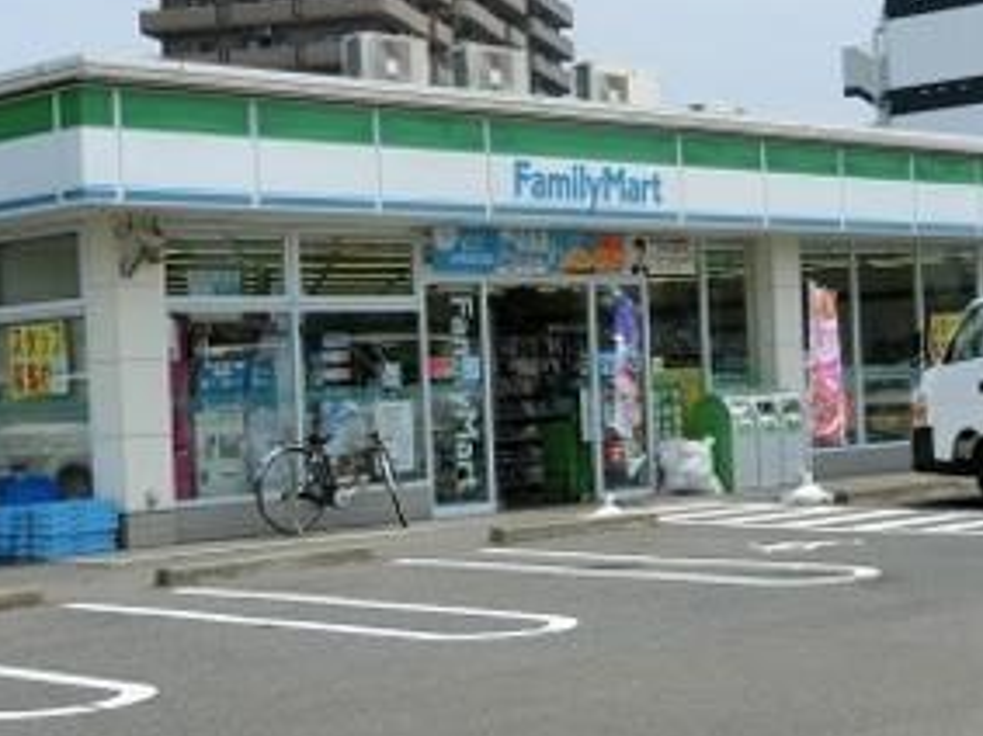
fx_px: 2186
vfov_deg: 19.1
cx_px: 521
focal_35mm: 77
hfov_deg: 25.3
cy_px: 403
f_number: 3.9
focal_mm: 6
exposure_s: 1/1000
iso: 80
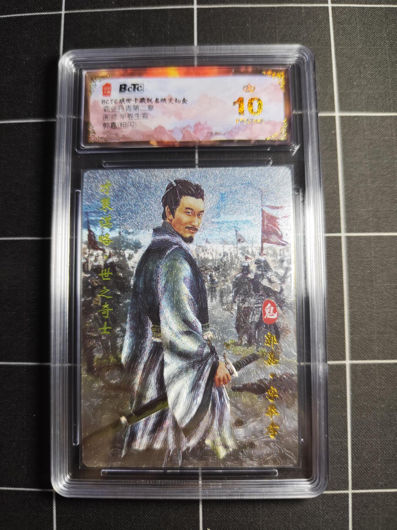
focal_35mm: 23
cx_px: 198
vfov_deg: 73.9
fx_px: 352
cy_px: 265
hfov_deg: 58.9
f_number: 1.65
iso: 320
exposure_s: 1/100
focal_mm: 6.14
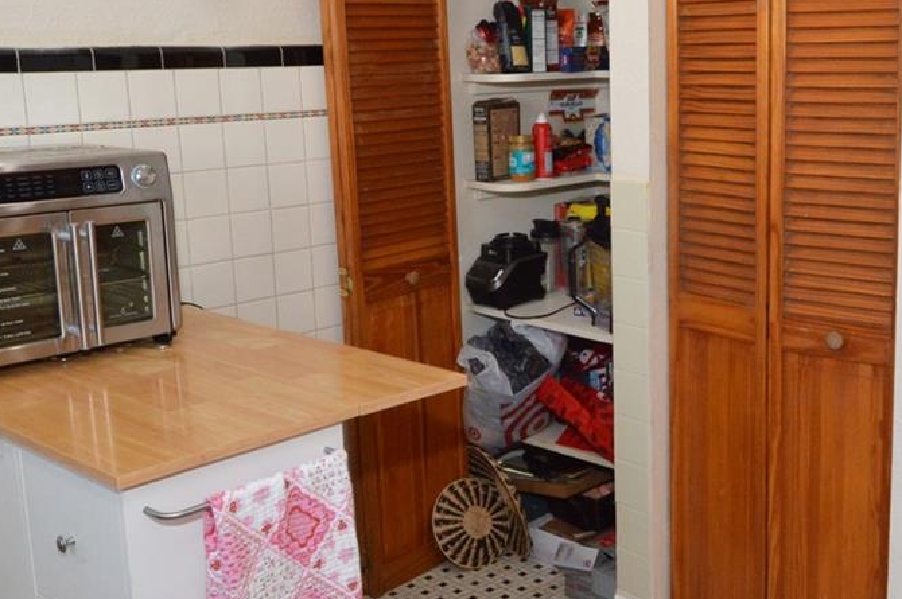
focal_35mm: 43
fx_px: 1076
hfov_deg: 44.7
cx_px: 615
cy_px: 279
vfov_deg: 31.1
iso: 800
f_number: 8
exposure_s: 1/100
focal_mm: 12
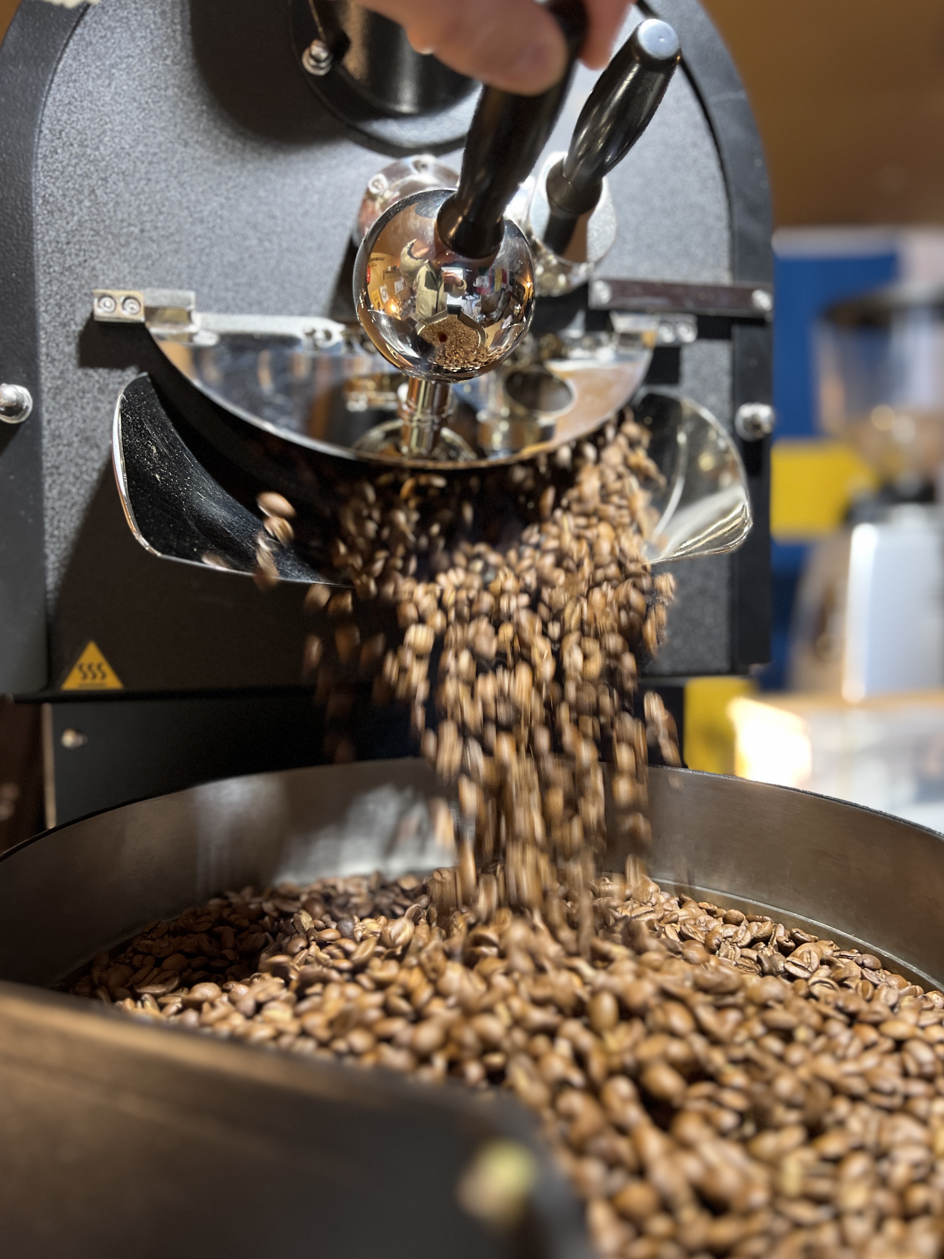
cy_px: 627
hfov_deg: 51.4
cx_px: 471
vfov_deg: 65.3
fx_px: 982
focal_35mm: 27
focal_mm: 5.7
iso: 160
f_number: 1.5
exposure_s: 1/50
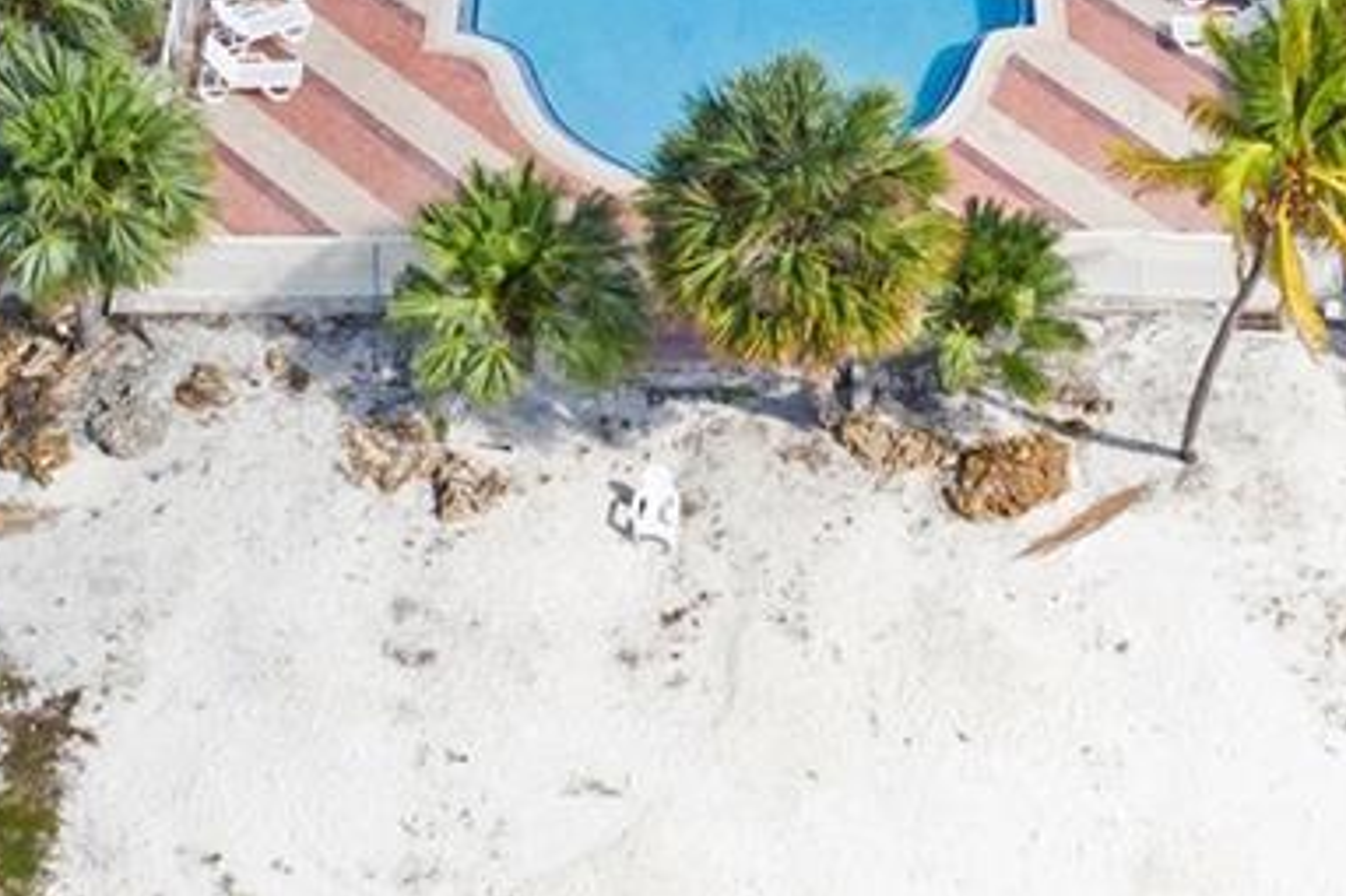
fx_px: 4372
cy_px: -680
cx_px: 847
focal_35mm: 117
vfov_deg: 11.0
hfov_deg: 17.5
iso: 100
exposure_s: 1/240
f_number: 5
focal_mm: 10.26
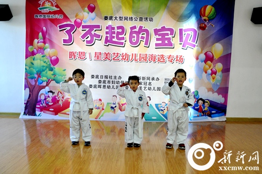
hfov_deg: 57.3
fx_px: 240
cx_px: 131
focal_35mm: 33
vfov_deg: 39.9
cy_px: 87
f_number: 6.7
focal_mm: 22
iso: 800
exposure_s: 1/15
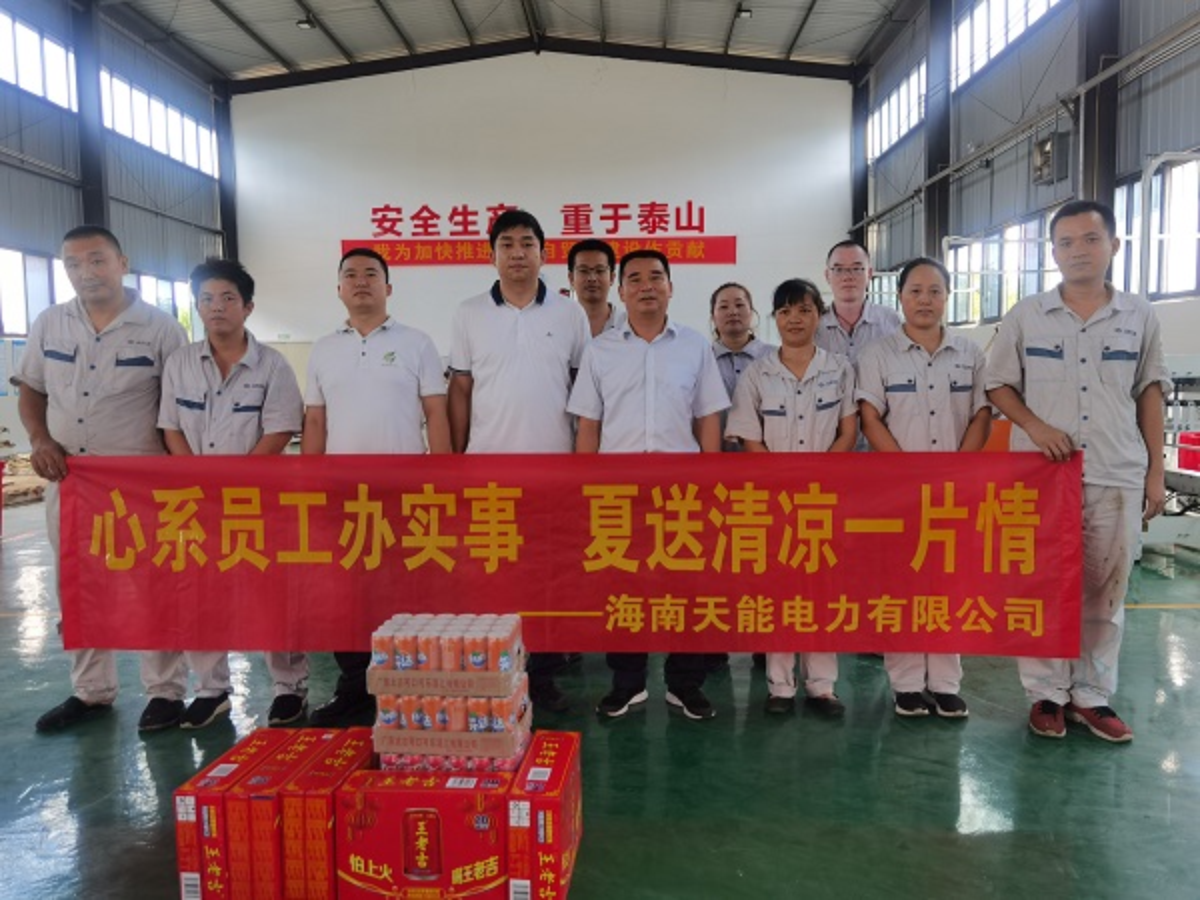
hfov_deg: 65.3
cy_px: 450
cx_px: 600
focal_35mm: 27
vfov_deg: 51.4
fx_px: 936
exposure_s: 1/100
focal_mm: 6.71
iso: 80
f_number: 1.9
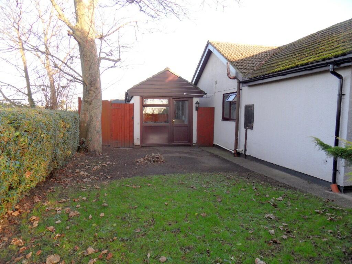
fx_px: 244
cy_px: 132
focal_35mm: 24
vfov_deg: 56.8
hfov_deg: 71.6
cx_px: 176
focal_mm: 3.9
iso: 80
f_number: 3.2
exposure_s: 1/125
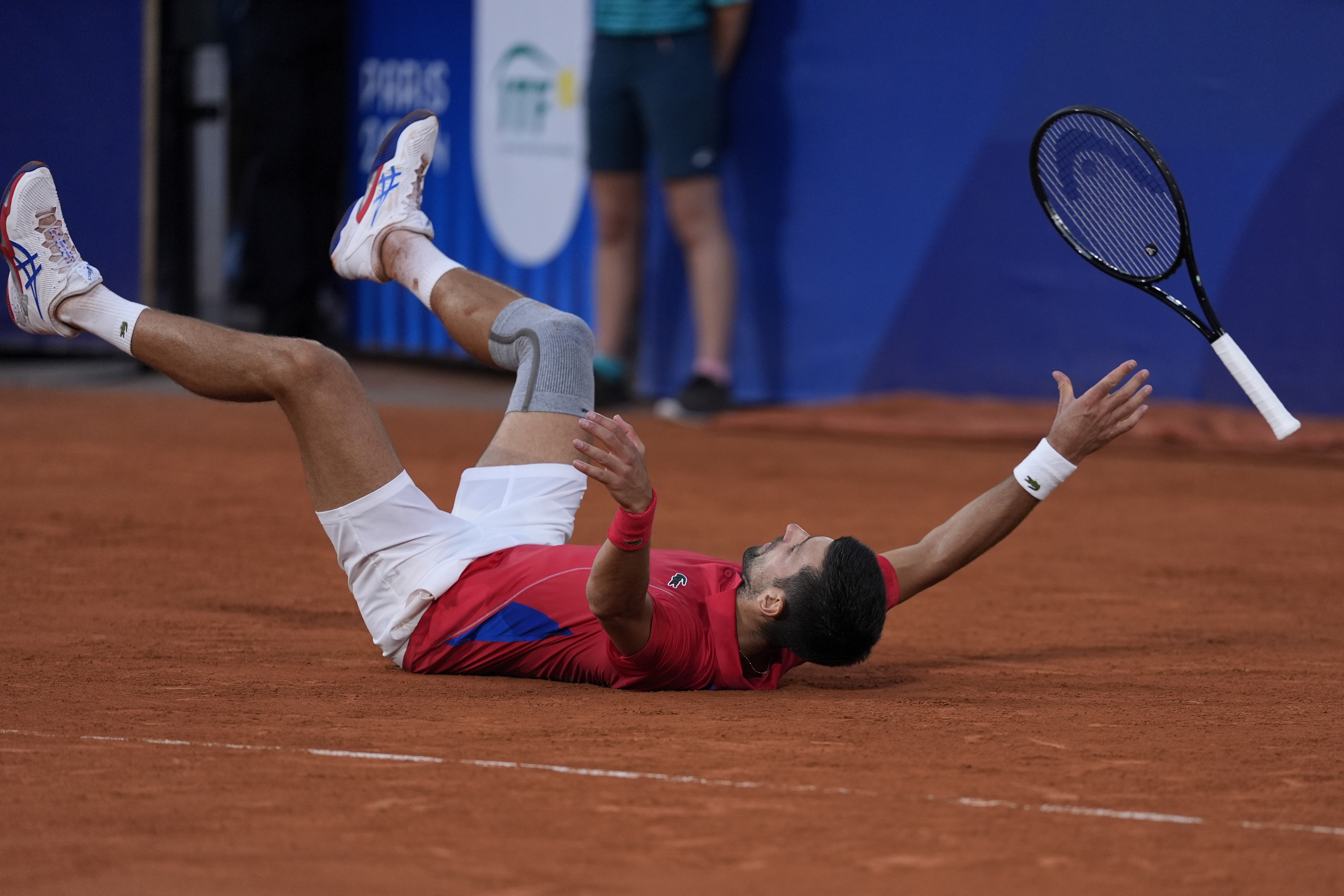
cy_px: 448
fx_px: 11199
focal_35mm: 300
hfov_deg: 6.9
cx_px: 672
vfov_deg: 4.6
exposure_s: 1/2500
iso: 1600
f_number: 2.8
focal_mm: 300
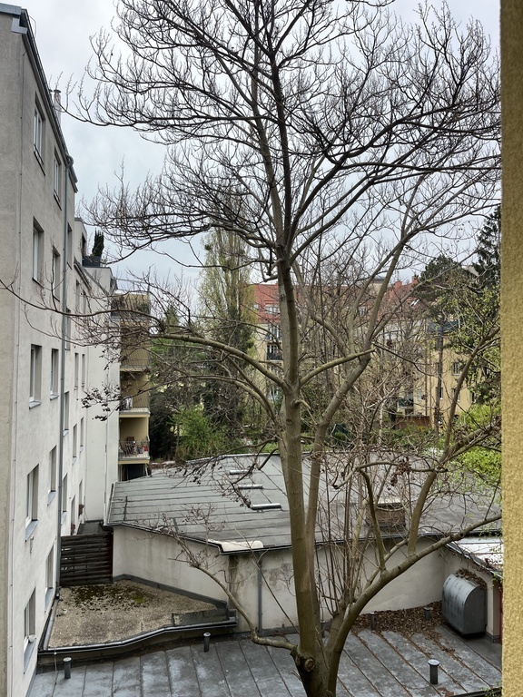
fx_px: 524
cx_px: 262
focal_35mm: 26
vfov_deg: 67.3
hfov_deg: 53.1
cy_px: 348
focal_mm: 5.1
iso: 50
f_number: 1.6
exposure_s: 1/1325
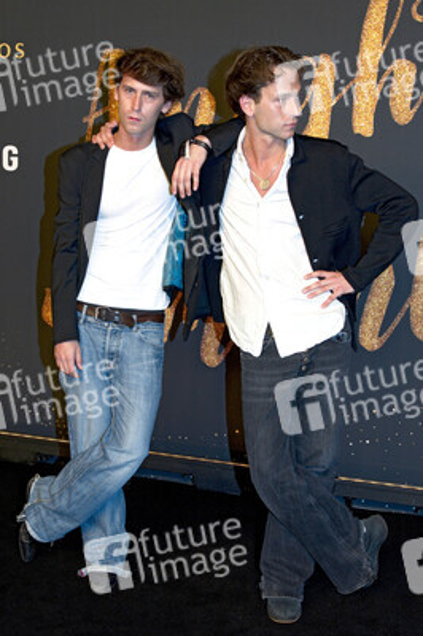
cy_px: 318
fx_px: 565
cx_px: 212
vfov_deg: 58.8
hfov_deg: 41.0
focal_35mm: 32
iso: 800
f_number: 6.3
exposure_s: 1/250
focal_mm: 32
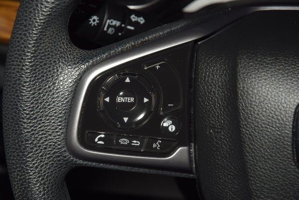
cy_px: 100
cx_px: 150
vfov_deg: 13.0
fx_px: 872
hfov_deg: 19.5
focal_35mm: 105
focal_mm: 70
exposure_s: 1/125
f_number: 8
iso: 100
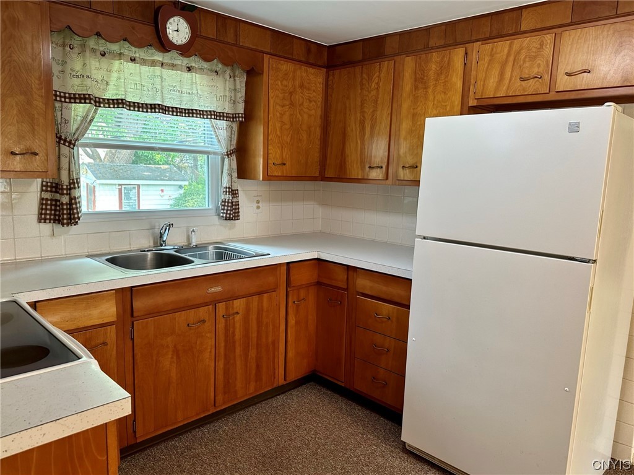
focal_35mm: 24
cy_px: 238
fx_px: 439
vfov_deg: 56.8
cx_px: 317
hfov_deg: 71.6
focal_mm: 6.86
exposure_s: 1/60
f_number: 1.78
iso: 160
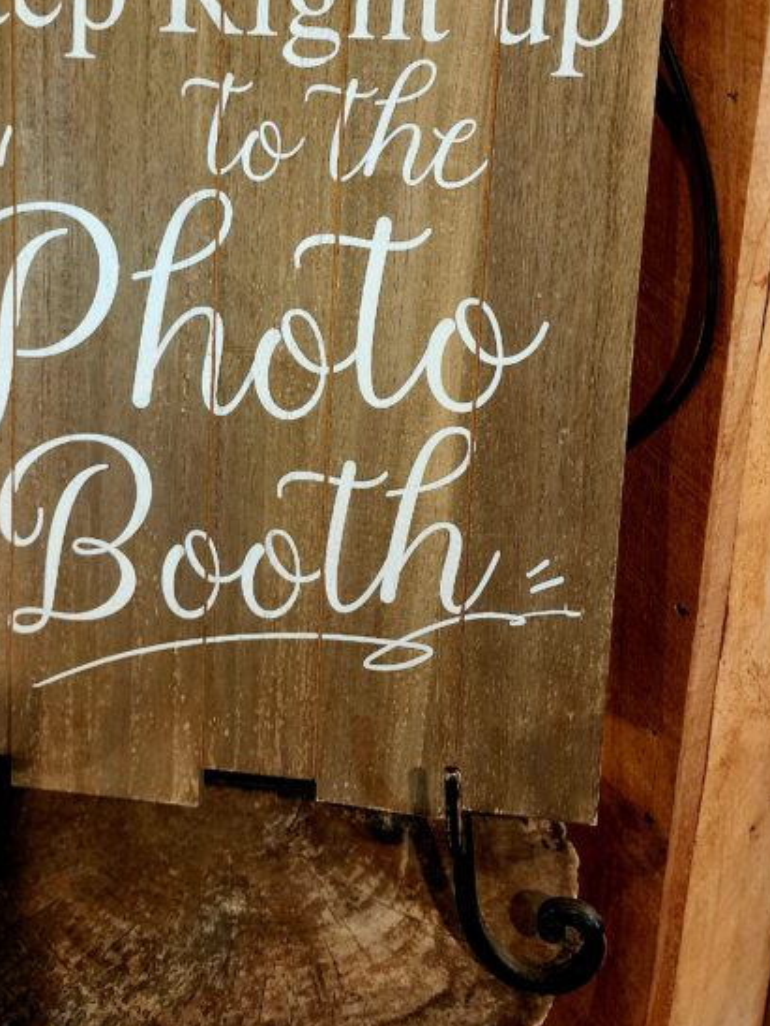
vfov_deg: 42.6
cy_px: 266
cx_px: 257
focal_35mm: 43
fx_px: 1275
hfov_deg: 33.3
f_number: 1.8
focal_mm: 6.4
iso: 500
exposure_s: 1/30
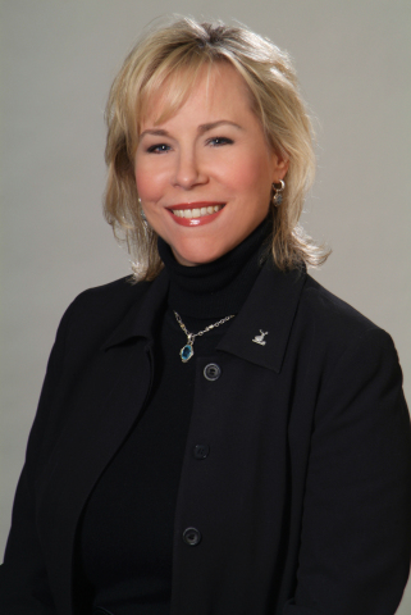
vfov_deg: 11.4
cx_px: 206
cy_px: 308
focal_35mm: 180
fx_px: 3076
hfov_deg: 7.6
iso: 100
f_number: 6.7
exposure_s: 1/125
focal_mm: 120
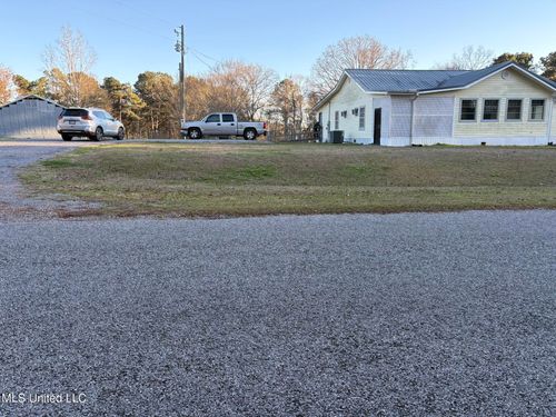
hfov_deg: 67.3
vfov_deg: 53.1
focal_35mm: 26
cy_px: 208
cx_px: 278
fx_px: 418
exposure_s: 1/430
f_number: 1.6
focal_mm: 5.96
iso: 64
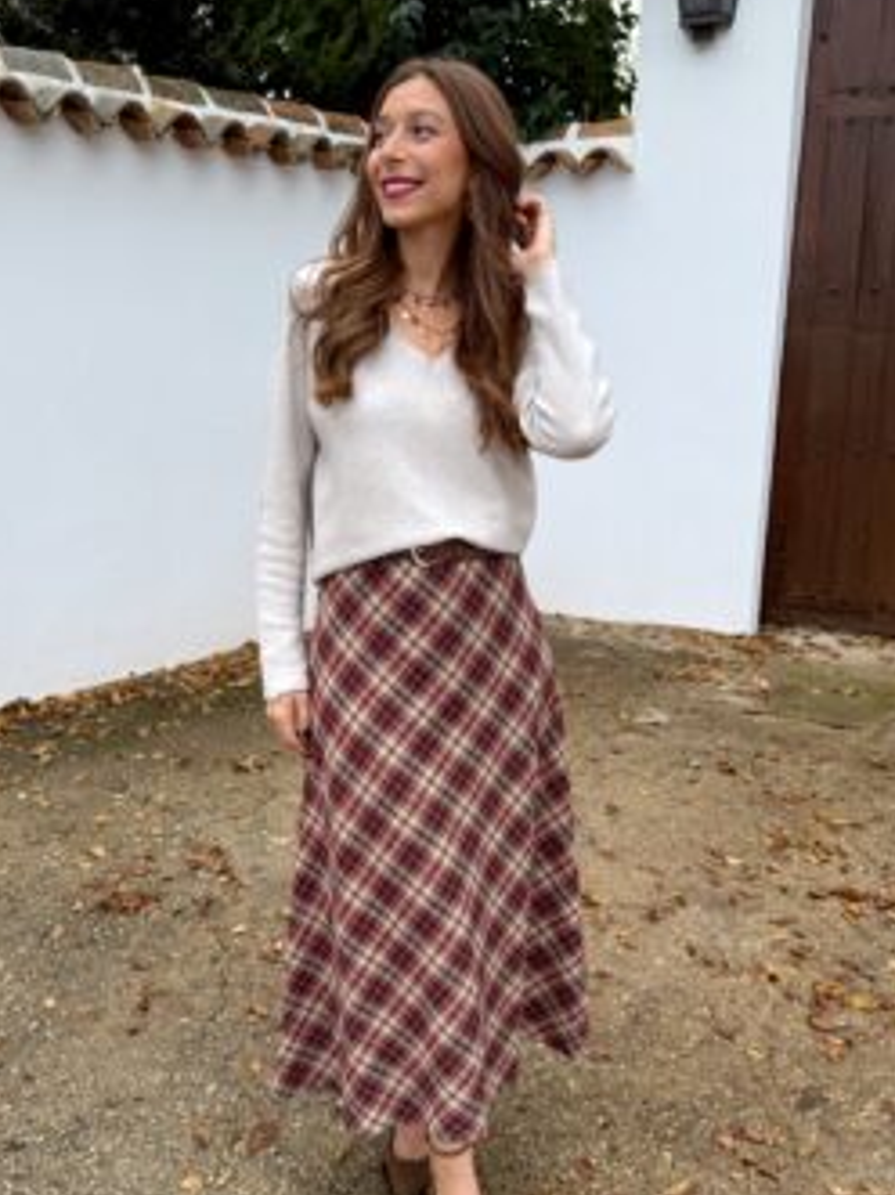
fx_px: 1000
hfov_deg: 48.1
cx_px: 404
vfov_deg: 61.5
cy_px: 664
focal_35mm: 29
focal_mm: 6.76
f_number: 1.78
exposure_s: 1/504
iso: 80
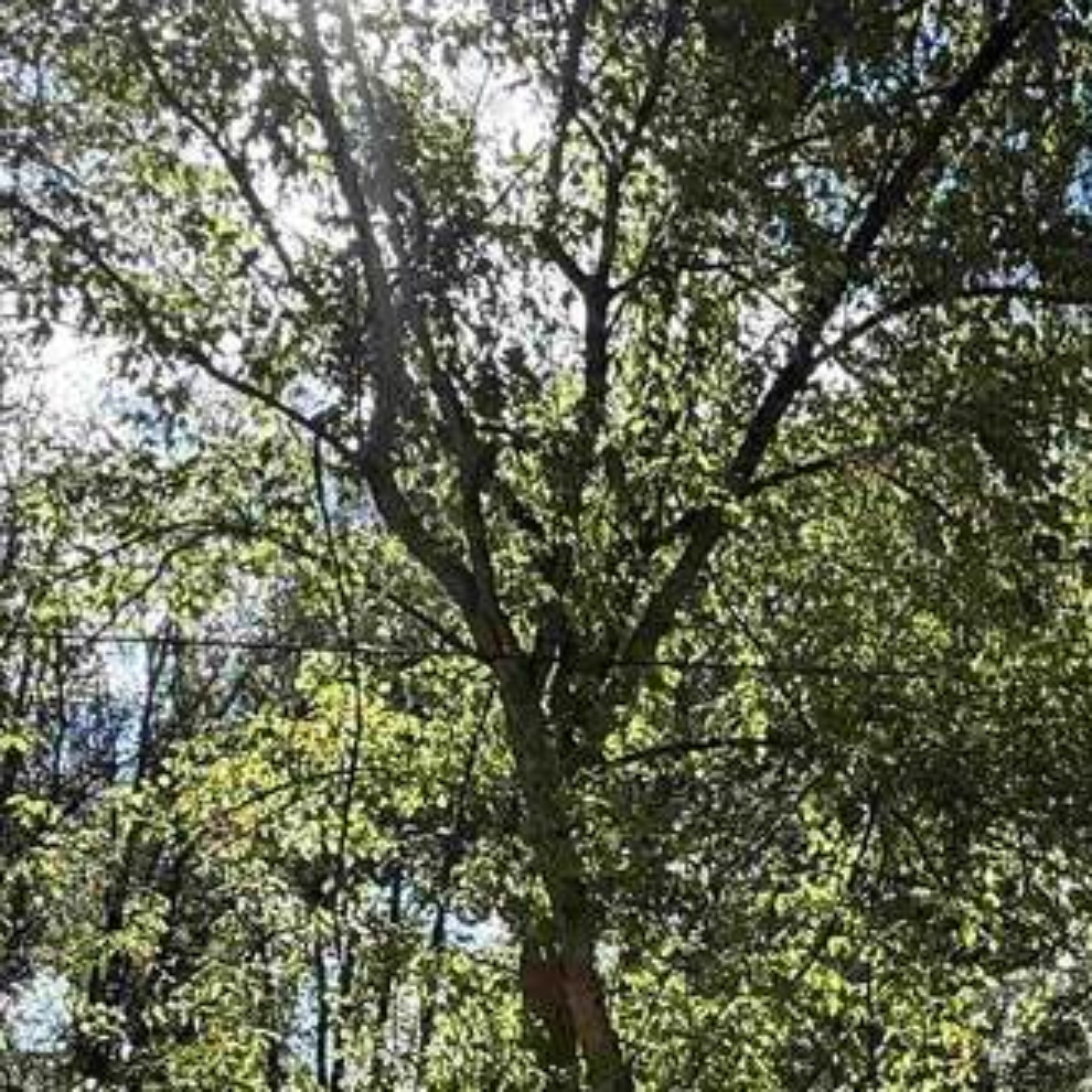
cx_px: 950
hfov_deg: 33.8
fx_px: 1713
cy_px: 1052
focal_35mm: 48
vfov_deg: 32.9
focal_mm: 2.22
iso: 64
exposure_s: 1/717
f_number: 2.2
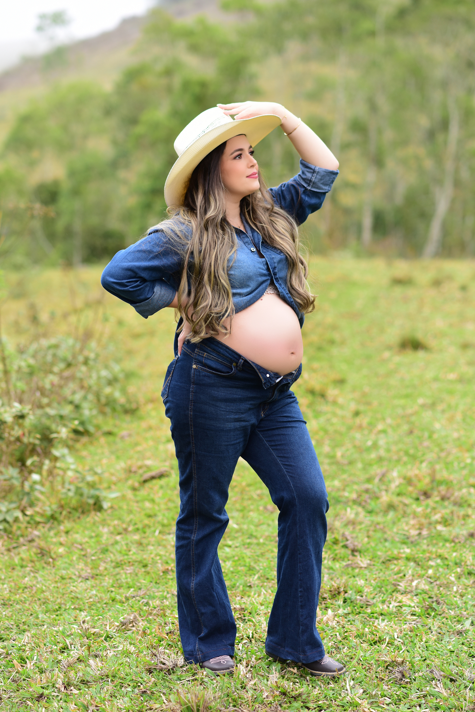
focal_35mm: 85
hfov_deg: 16.1
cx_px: 238
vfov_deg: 23.9
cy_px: 356
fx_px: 1681
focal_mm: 85
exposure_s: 1/250
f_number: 2.5
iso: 100
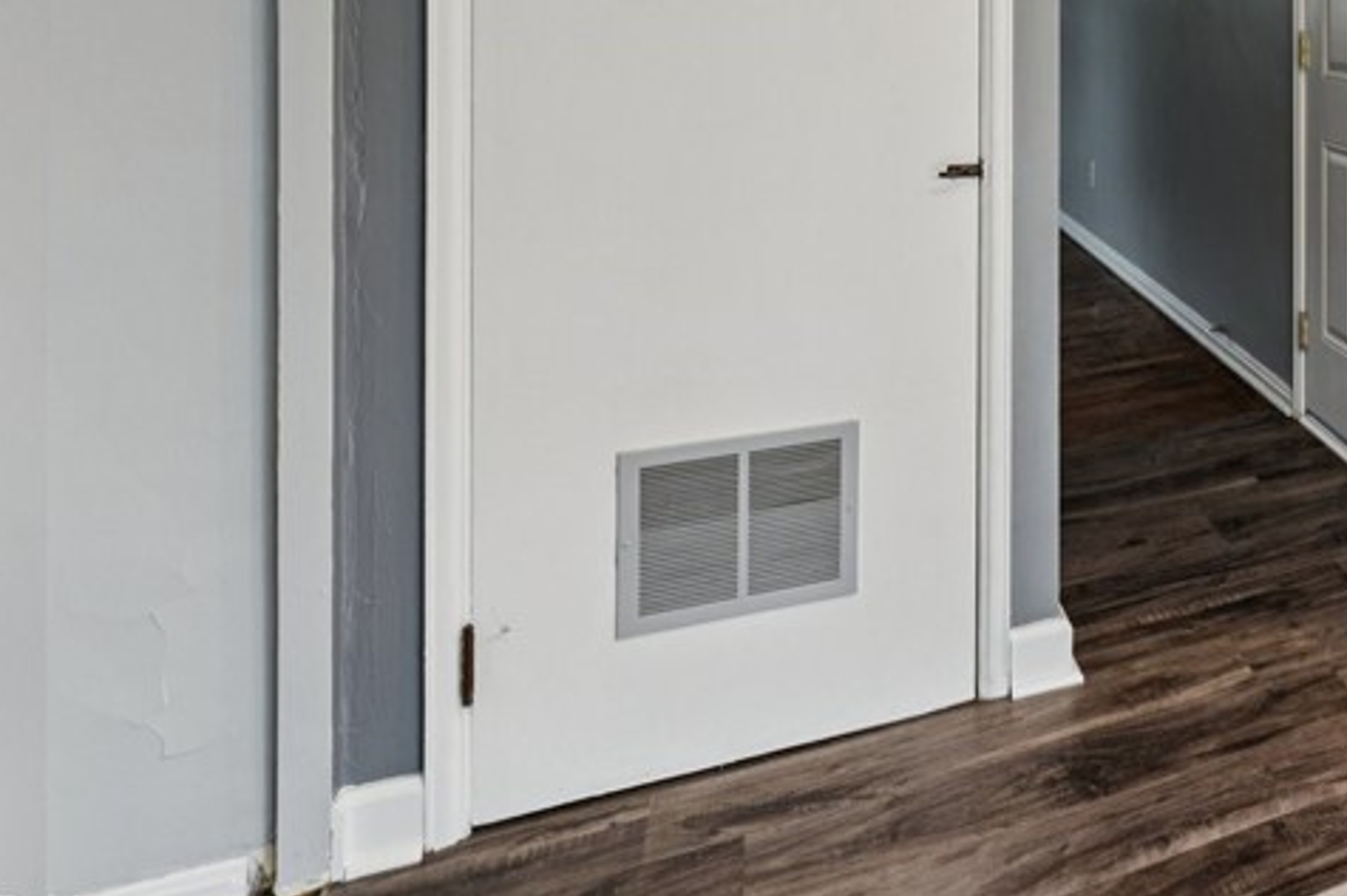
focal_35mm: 32
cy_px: -47
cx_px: 1432
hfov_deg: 46.1
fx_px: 1196
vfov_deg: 36.0
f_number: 5
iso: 200
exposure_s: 1/25
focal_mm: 14
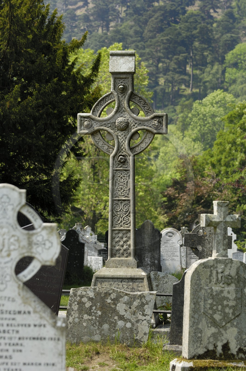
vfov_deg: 14.4
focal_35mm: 142
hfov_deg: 9.6
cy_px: 186
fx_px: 1465
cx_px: 123
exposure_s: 1/250
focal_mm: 95
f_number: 4.2
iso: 100
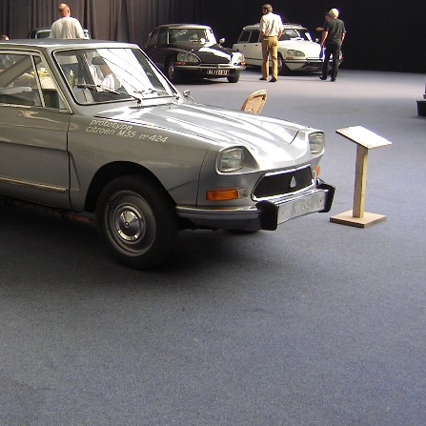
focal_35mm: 57
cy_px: 155
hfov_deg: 29.5
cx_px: 96
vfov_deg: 29.9
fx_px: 794
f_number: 2.8
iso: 54
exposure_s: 1/51.5
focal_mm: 5.6
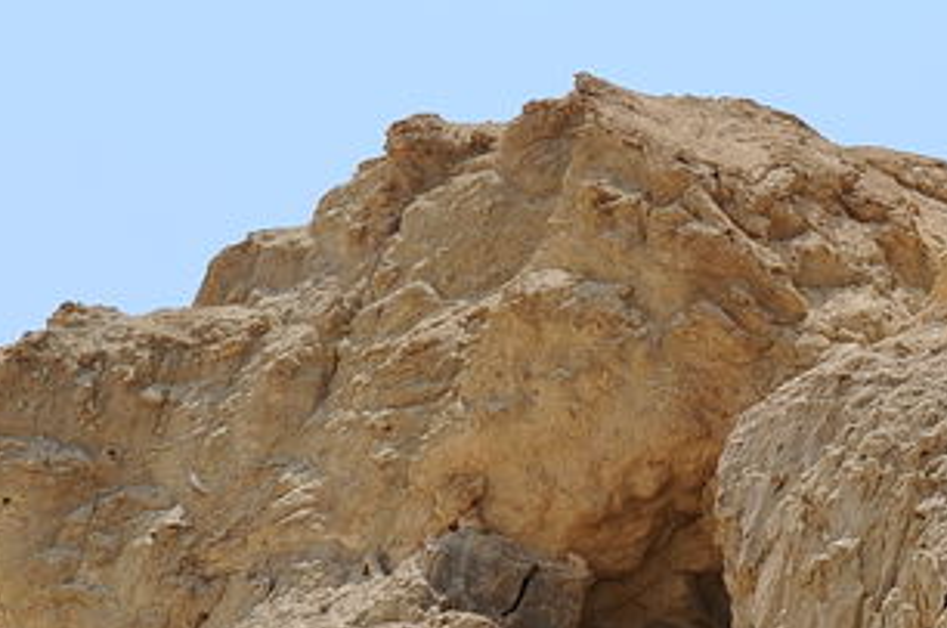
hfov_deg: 20.8
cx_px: 1303
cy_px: 713
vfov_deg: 15.2
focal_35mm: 87
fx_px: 2285
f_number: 6.3
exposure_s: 1/2000
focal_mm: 19
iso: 400
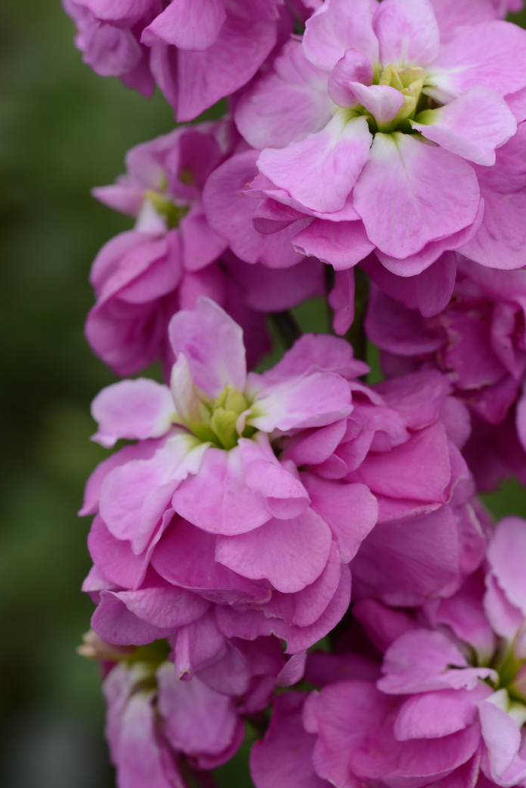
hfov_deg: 8.5
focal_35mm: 162
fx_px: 3548
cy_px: 214
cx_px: 356
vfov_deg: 12.6
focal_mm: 105
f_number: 11
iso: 200
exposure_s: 1/125
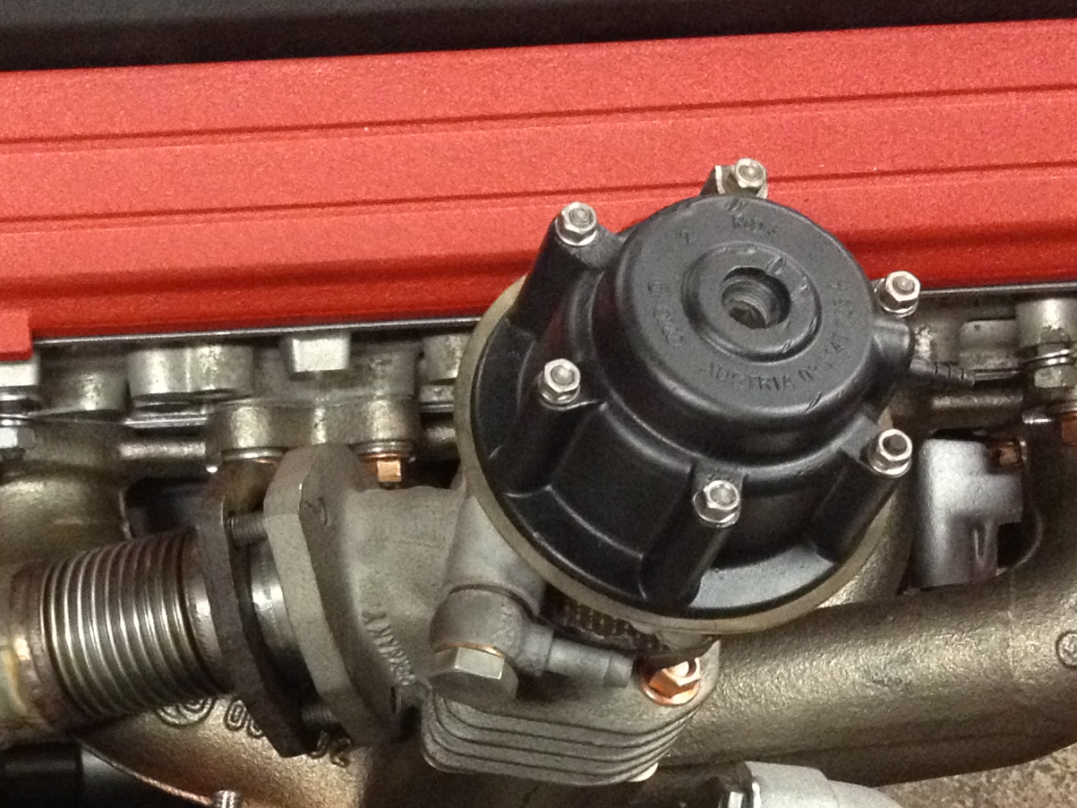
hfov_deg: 20.4
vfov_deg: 15.3
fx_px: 2955
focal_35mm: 95
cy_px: 821
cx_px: 227
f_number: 2.4
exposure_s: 1/17
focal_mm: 4.28
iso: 400
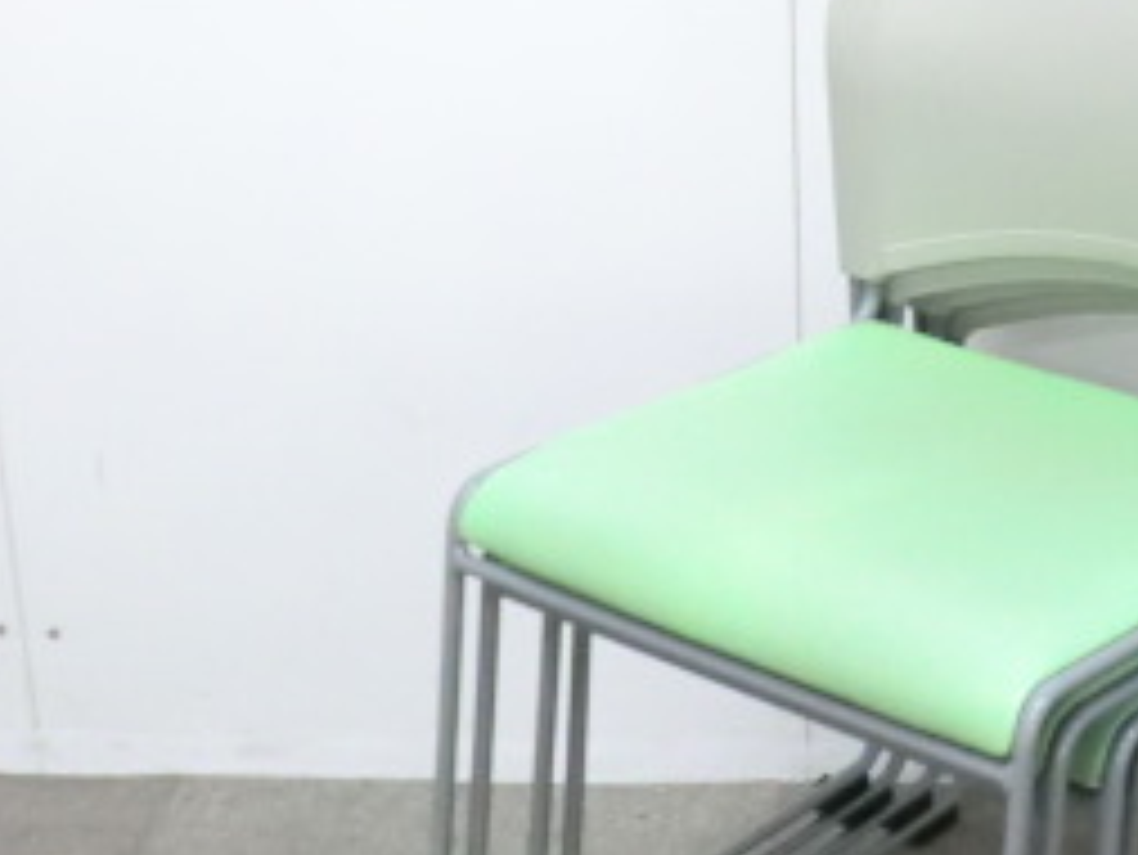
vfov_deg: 15.4
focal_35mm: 96
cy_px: 369
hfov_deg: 20.1
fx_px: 3157
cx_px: 1003
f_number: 3.9
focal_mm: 6.9
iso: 800
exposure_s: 1/50
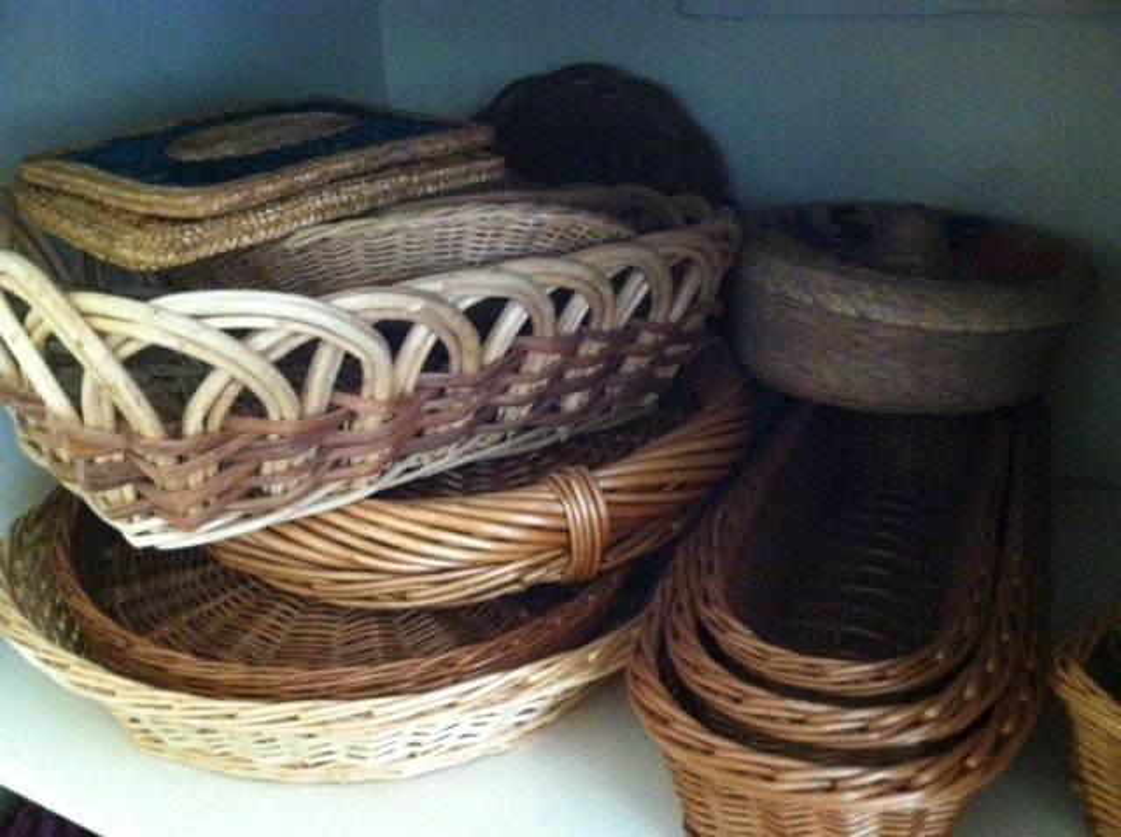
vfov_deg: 40.6
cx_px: 560
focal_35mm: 35
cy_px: 418
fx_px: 1132
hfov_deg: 52.7
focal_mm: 3.85
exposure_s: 1/15
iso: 1000
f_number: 2.8
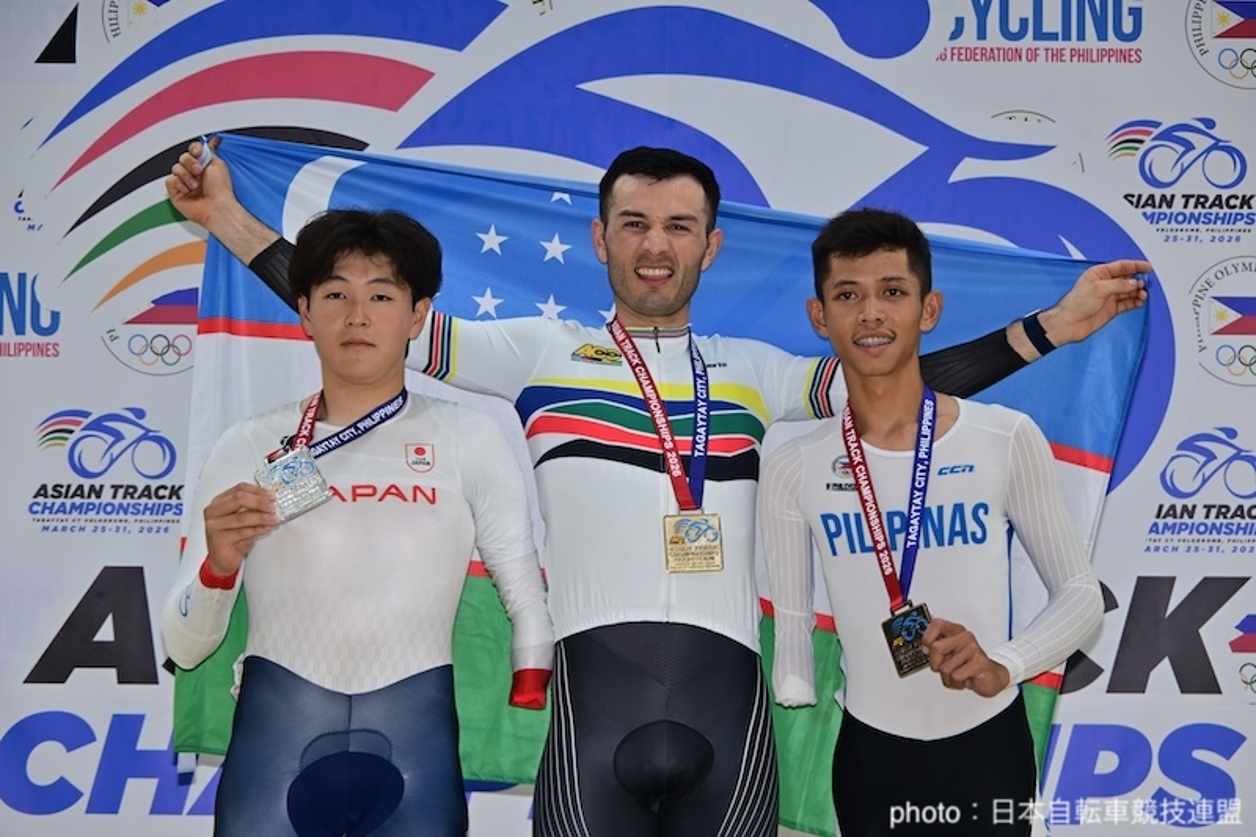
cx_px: 628
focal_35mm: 115
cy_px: 418
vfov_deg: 11.9
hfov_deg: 17.8
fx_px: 4011
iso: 800
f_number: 7.1
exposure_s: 1/160
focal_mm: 115
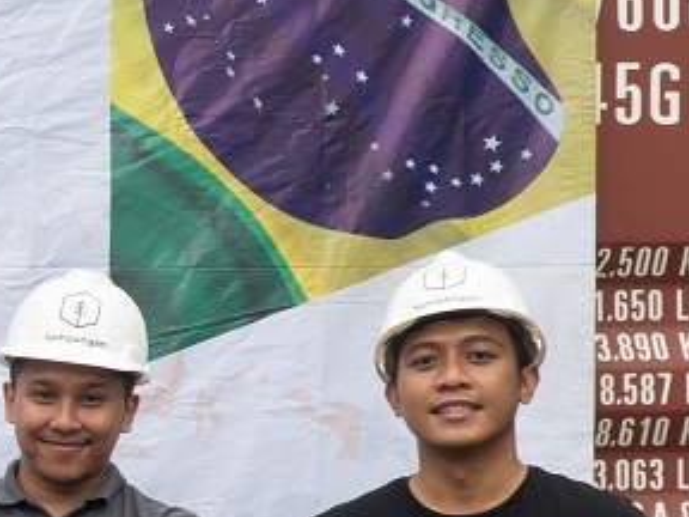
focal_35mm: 135
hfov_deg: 13.0
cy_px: 603
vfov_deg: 10.8
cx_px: -612
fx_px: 2687
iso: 100
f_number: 4
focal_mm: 18
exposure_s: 1/125
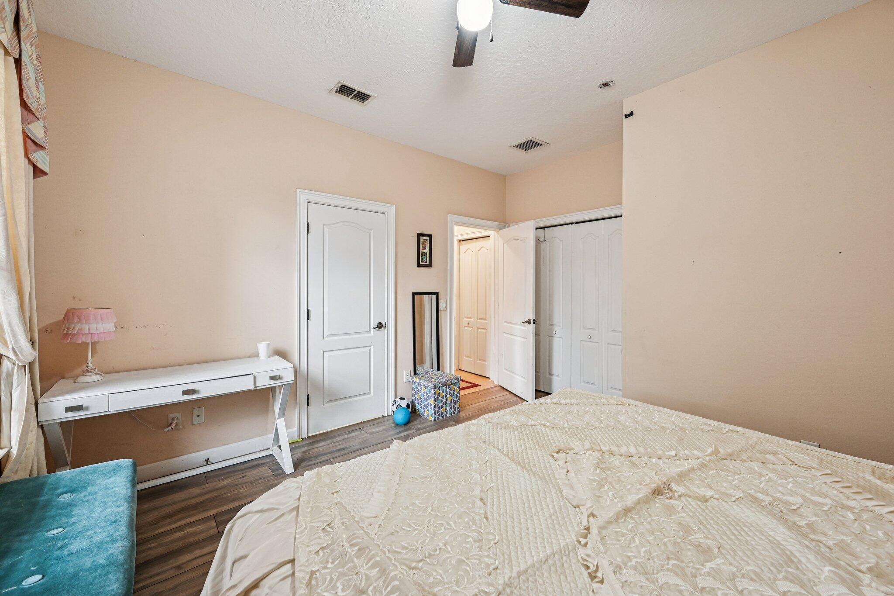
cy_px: 298
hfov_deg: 104.3
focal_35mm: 14
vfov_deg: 81.2
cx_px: 447
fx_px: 348
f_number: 8
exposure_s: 1/20
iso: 1000
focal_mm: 14
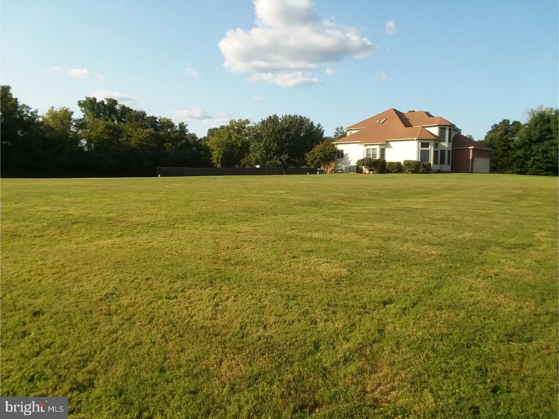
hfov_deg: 61.7
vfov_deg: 48.2
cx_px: 280
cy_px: 210
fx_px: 468
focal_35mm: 29
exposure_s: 1/1063
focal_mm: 2.47
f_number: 1.9
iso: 40
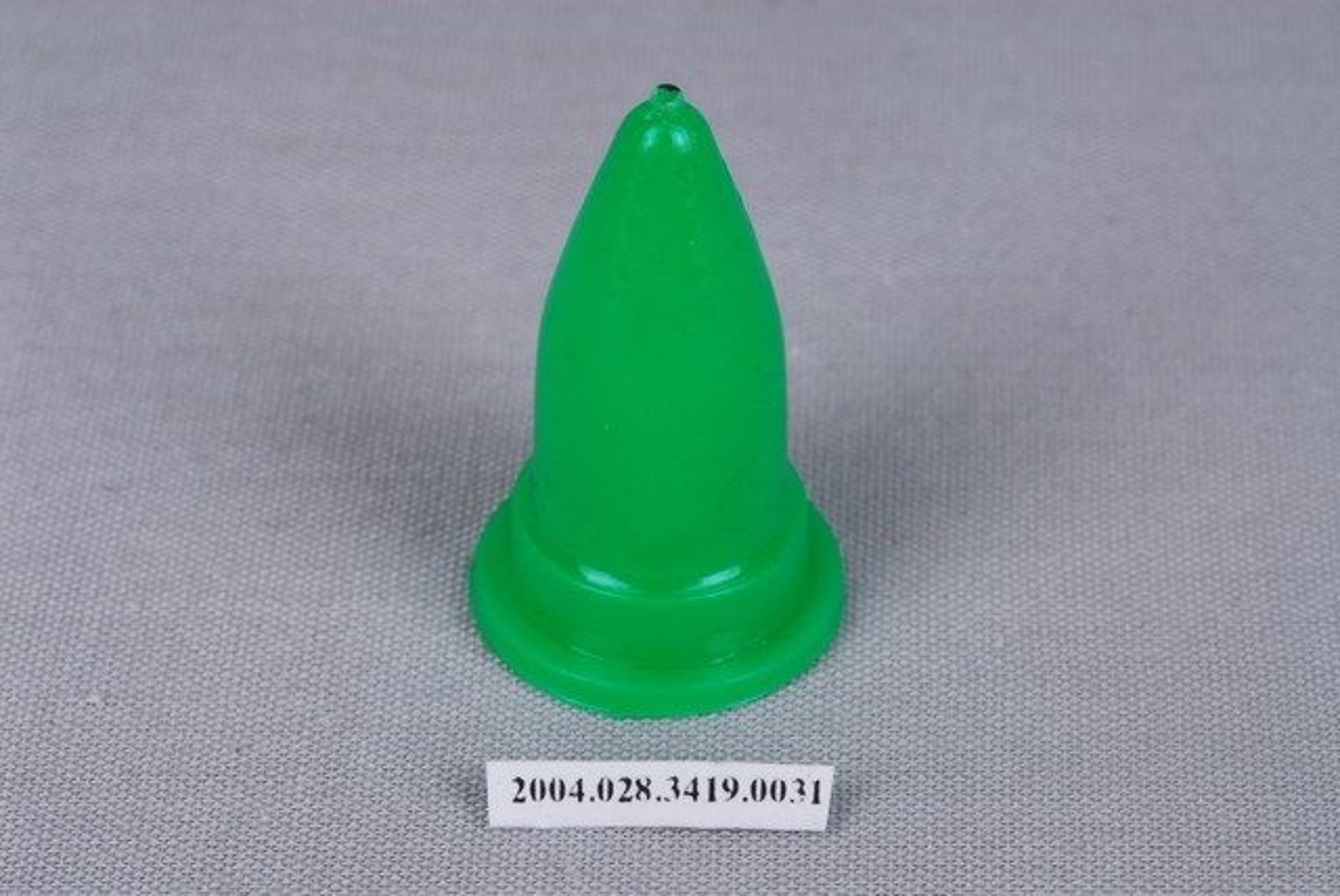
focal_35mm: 90
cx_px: 670
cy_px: 448
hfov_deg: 22.6
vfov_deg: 15.2
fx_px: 3353
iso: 100
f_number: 29
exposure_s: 1/125
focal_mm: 60
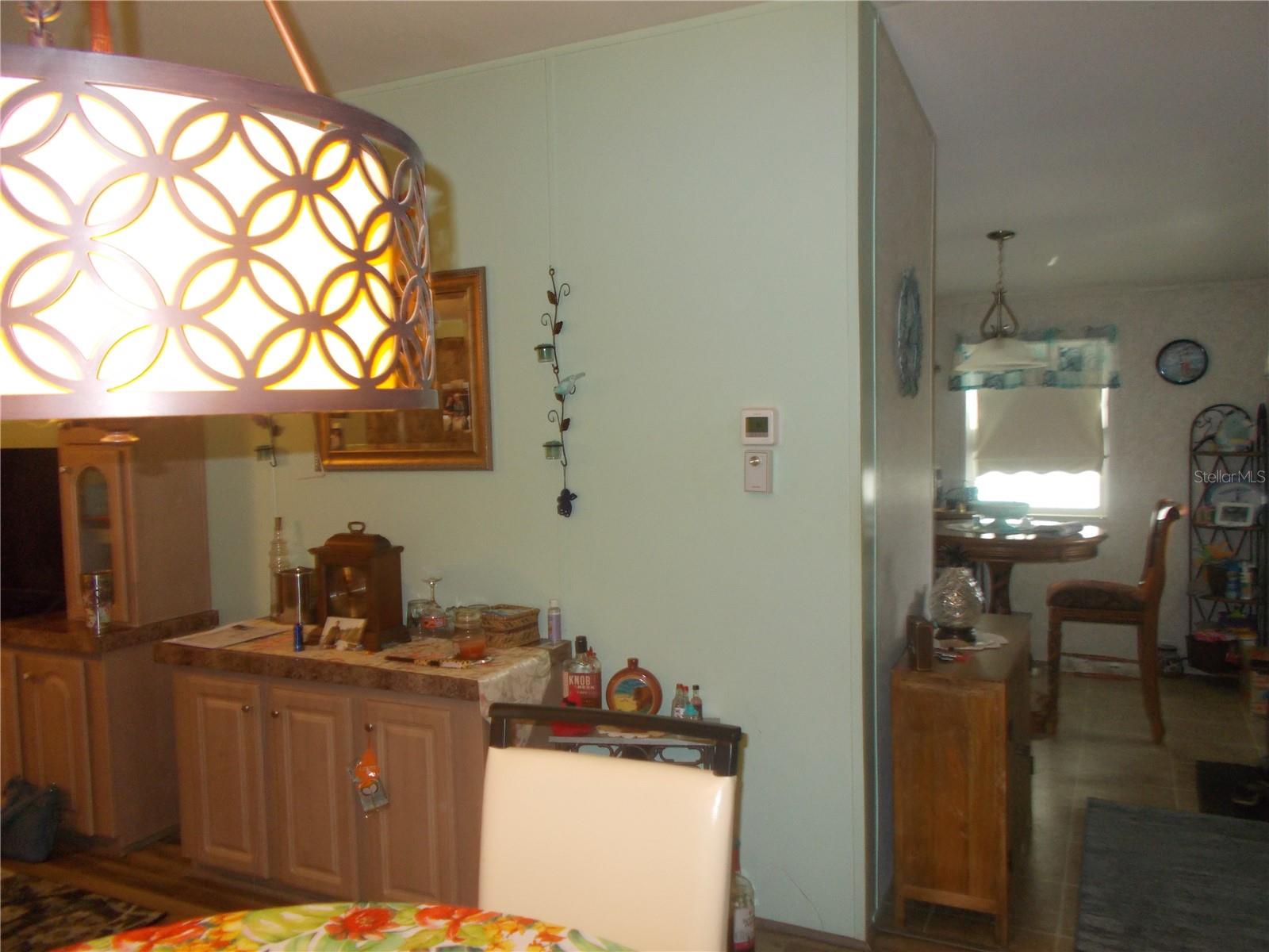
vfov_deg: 53.1
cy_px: 476
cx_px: 634
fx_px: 953
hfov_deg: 67.3
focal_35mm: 26
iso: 200
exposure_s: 1/25
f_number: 3.2
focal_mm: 4.6
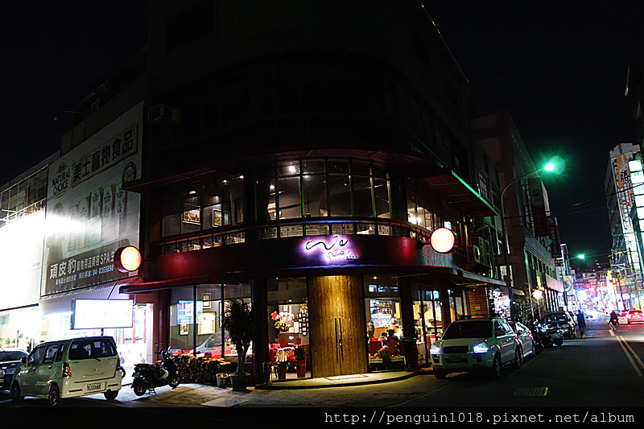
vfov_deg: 46.4
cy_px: 214
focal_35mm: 28
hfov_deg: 65.5
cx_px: 322
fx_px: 501
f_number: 1.8
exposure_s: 1/20
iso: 800
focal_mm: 10.4
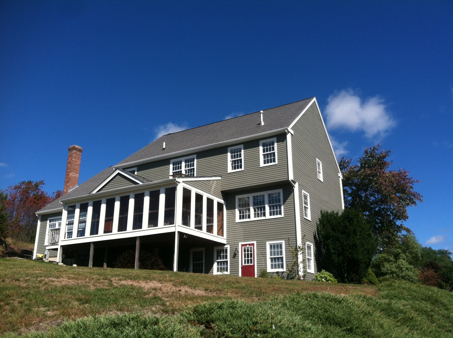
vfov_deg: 40.6
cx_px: 226
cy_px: 169
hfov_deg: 52.7
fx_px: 457
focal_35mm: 35
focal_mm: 3.85
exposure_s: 1/1200
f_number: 2.8
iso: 80
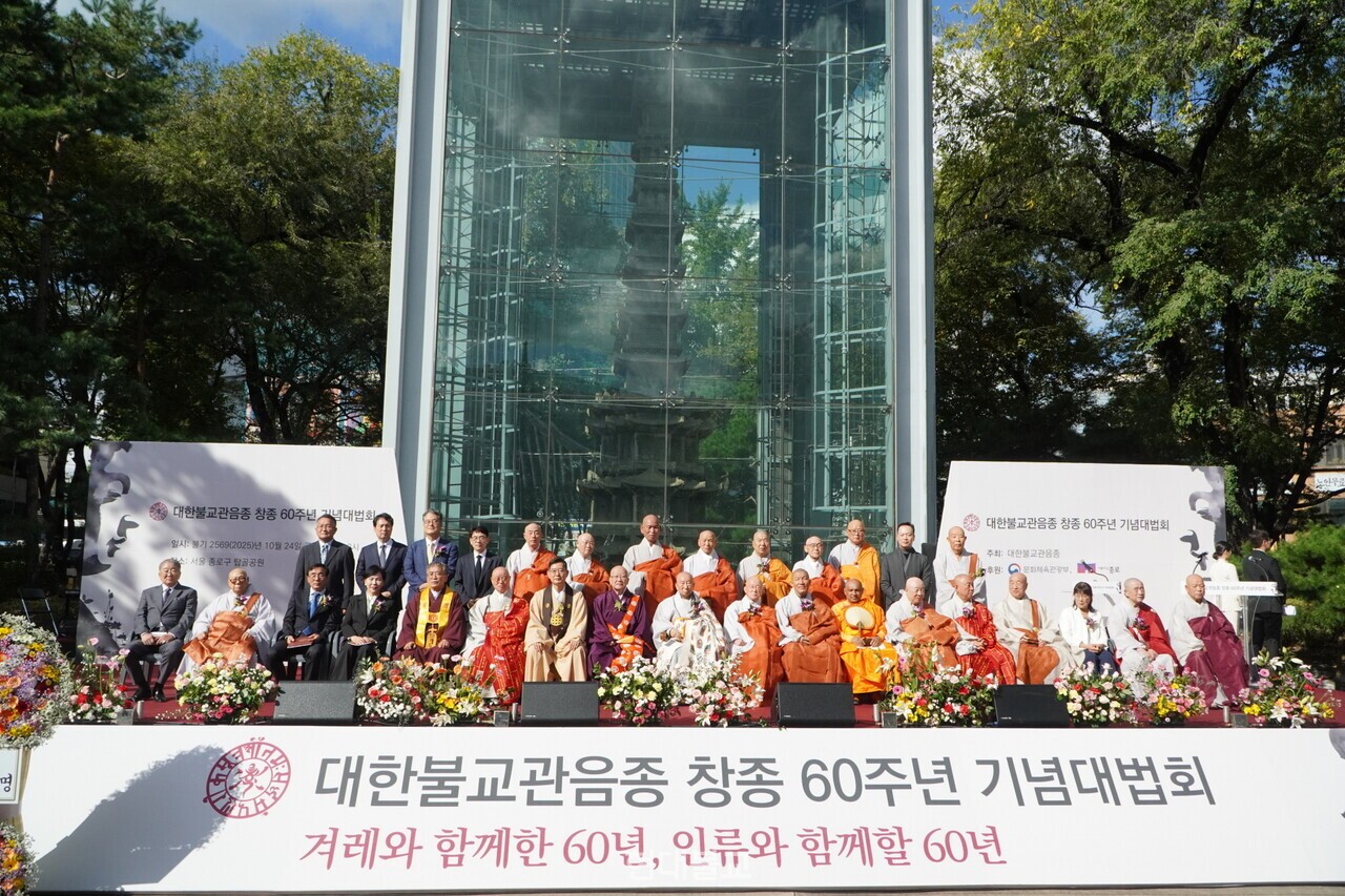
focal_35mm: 27
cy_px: 448
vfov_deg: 47.9
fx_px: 1009
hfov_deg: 67.4
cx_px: 672
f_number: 5.6
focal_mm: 18
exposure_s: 1/4000
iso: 800
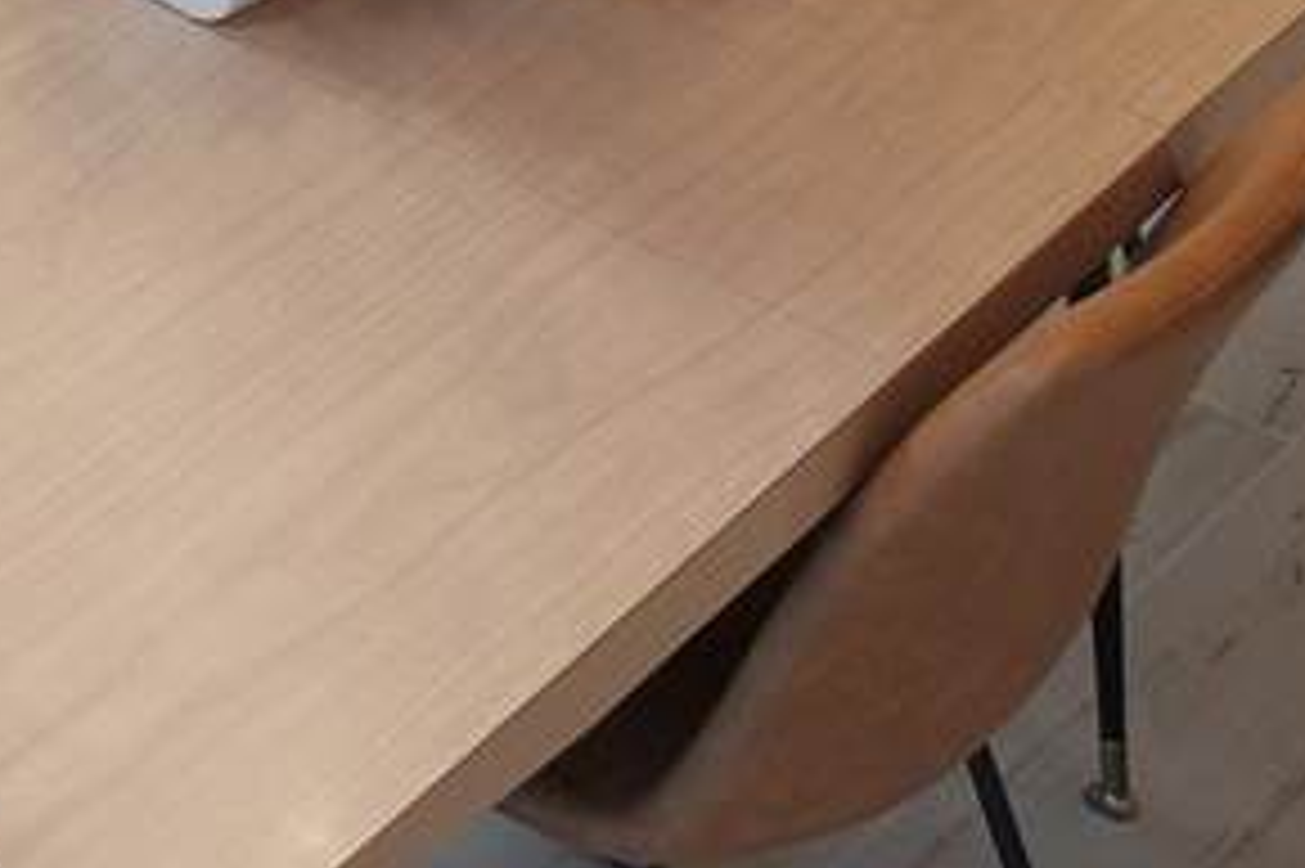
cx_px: -720
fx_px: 3840
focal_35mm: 106
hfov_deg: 17.2
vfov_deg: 11.6
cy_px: -879
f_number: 8
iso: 250
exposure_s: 1/1.7
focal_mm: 16
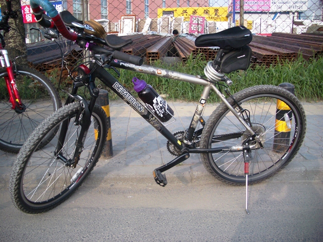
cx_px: 162
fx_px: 327
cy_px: 121
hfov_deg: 52.6
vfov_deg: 40.7
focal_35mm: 35
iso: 50
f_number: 2.6
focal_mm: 5.8
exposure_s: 1/400
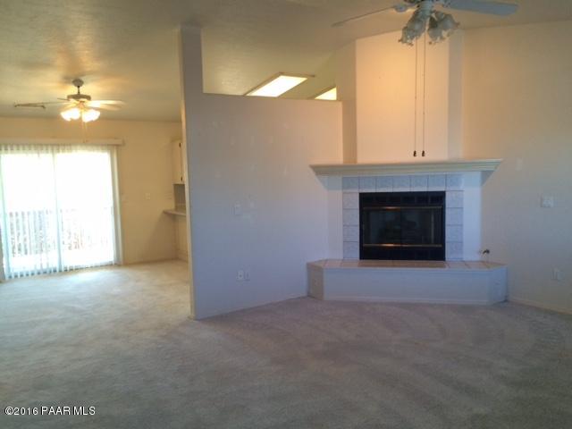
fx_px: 479
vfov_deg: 48.2
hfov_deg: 61.7
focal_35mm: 29
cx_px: 286
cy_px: 214
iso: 100
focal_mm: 4.15
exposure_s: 1/30
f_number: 2.2
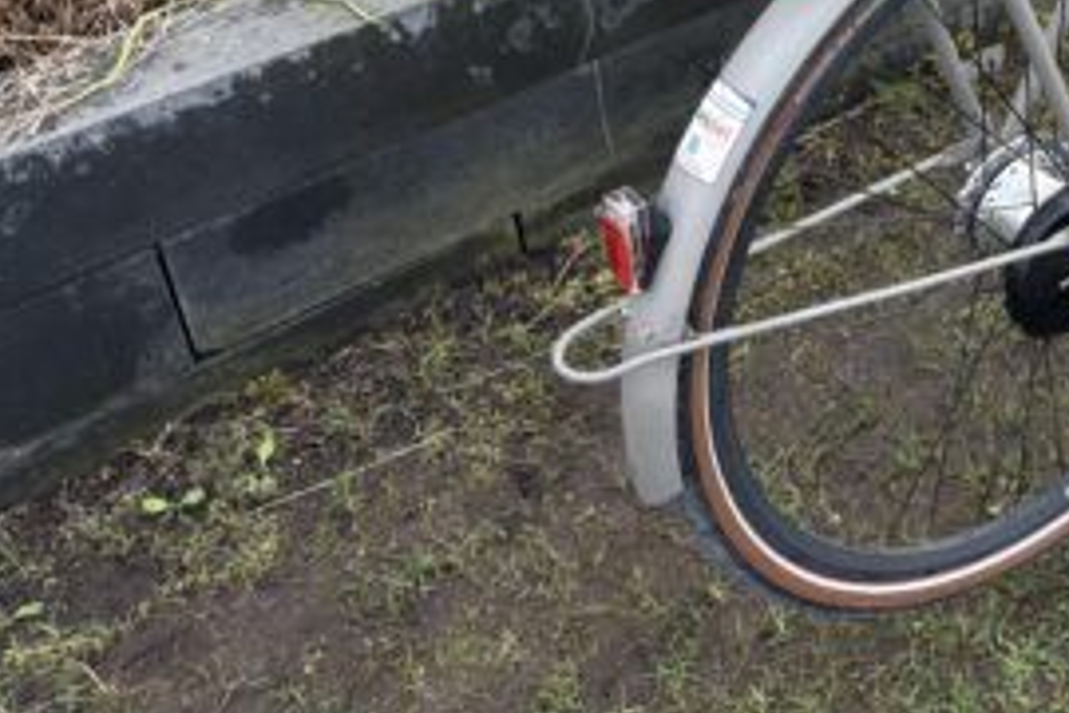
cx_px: 1176
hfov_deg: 30.0
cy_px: -158
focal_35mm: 60
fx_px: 1782
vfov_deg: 21.0
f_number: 1.6
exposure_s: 1/143
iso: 32
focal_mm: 5.96
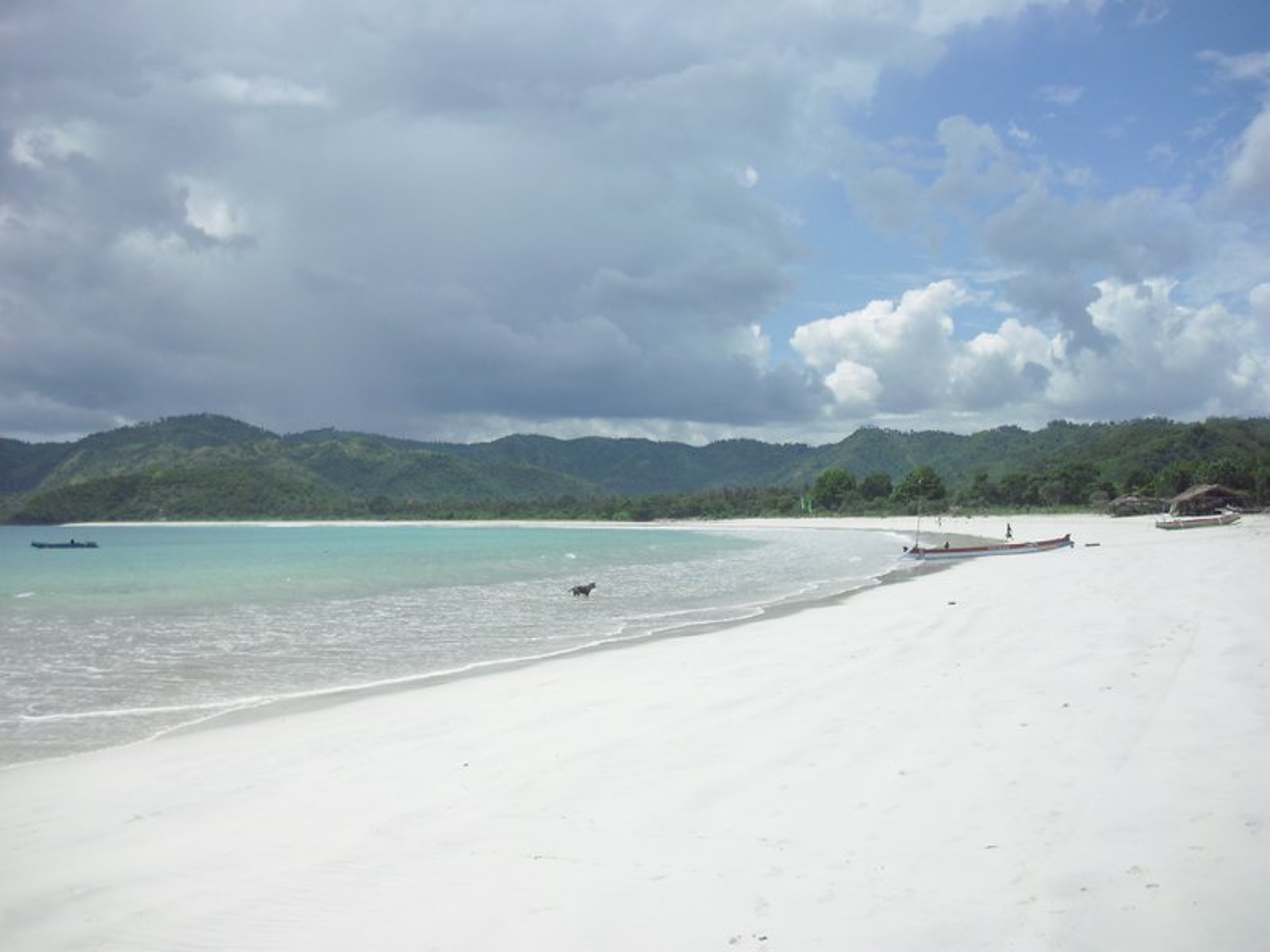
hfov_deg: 49.0
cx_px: 635
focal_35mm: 38
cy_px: 476
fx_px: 1394
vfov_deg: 37.7
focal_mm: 6.2
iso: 100
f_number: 8
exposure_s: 1/400
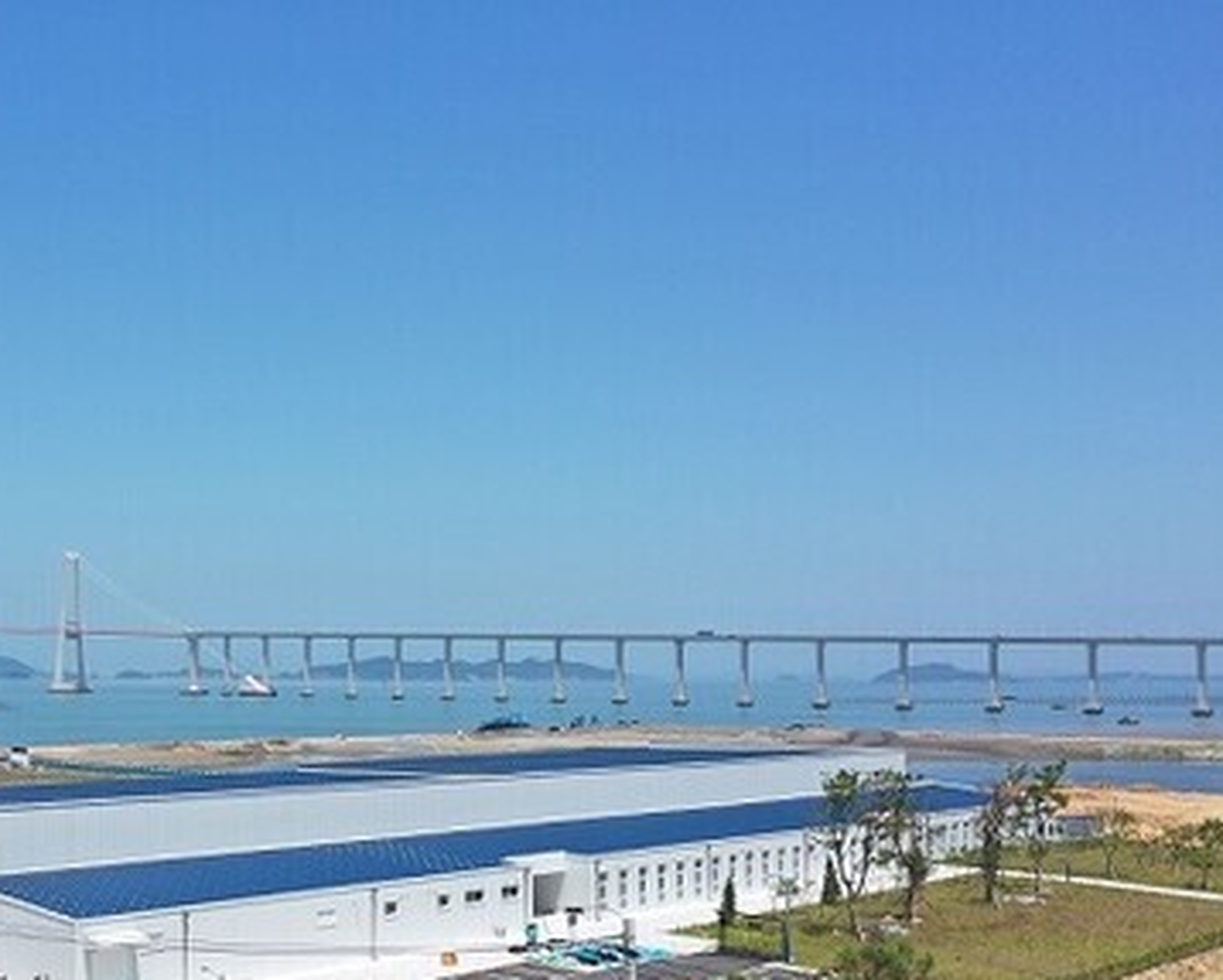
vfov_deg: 34.0
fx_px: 1594
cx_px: 266
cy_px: 625
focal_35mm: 44
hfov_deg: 40.5
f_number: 5.6
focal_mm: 10.26
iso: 100
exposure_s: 1/500
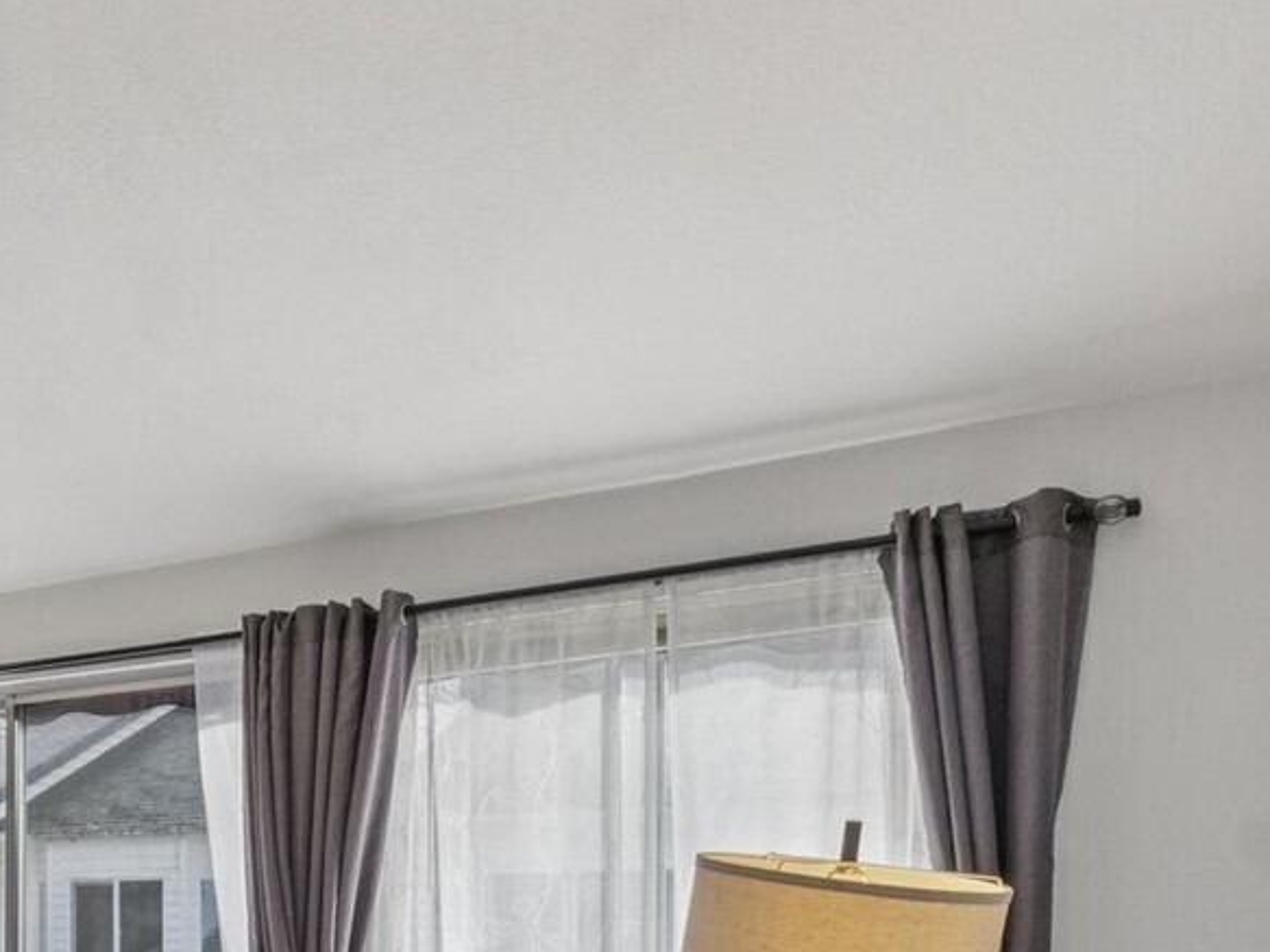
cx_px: -156
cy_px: 899
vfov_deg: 32.2
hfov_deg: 37.0
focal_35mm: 42
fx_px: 1541
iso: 320
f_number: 9
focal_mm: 10
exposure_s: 1/30
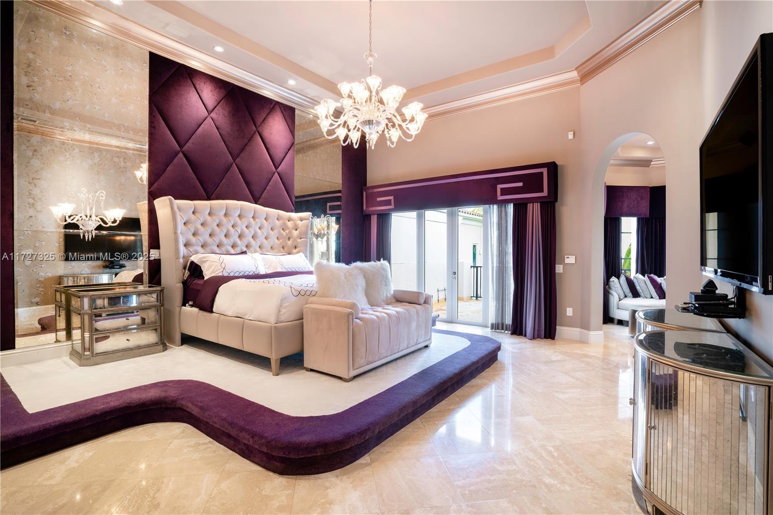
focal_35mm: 16
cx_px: 386
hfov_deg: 96.7
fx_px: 343
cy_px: 258
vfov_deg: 73.7
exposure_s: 1.6
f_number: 9
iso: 100
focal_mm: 16
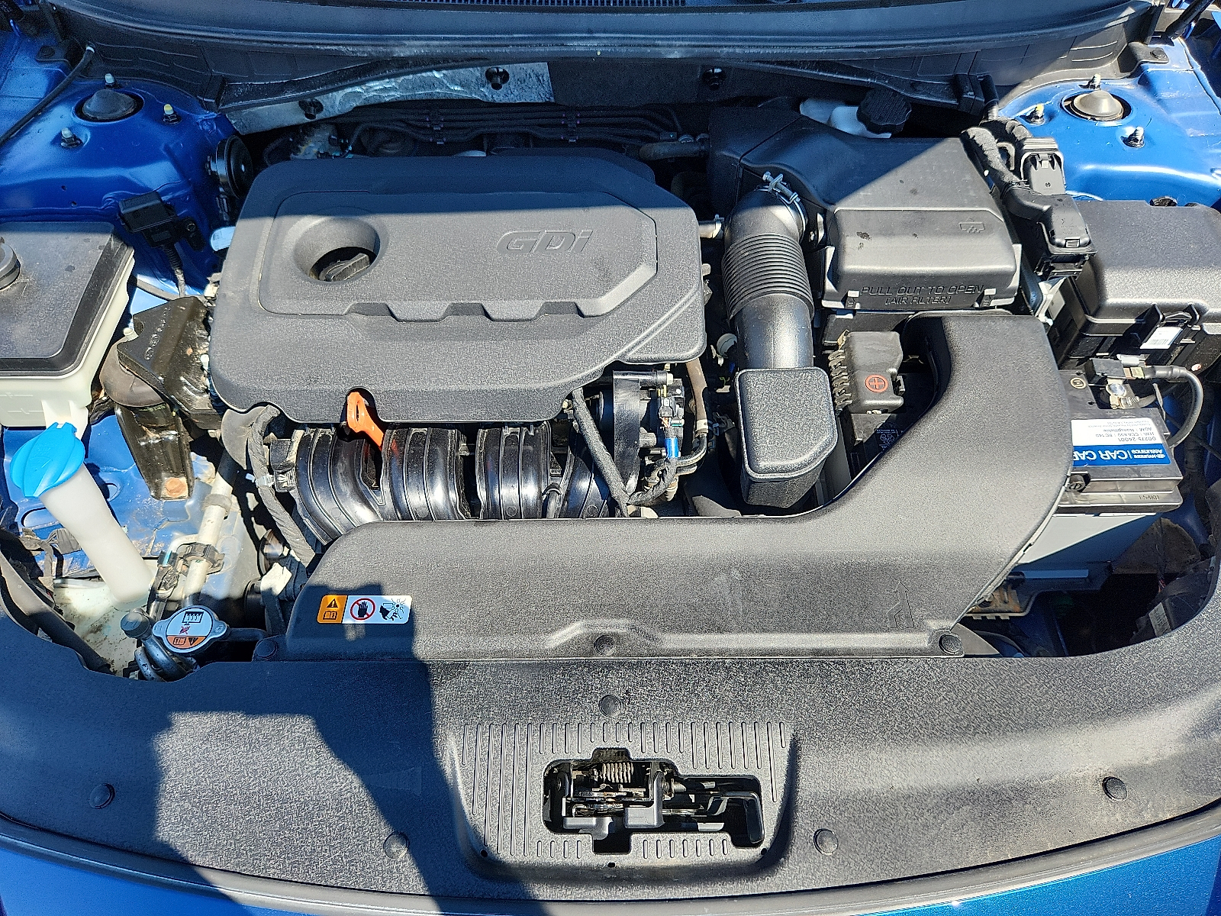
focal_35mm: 23
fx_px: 811
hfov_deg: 73.9
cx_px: 610
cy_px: 458
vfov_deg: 58.9
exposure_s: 1/345
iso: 50
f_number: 1.8
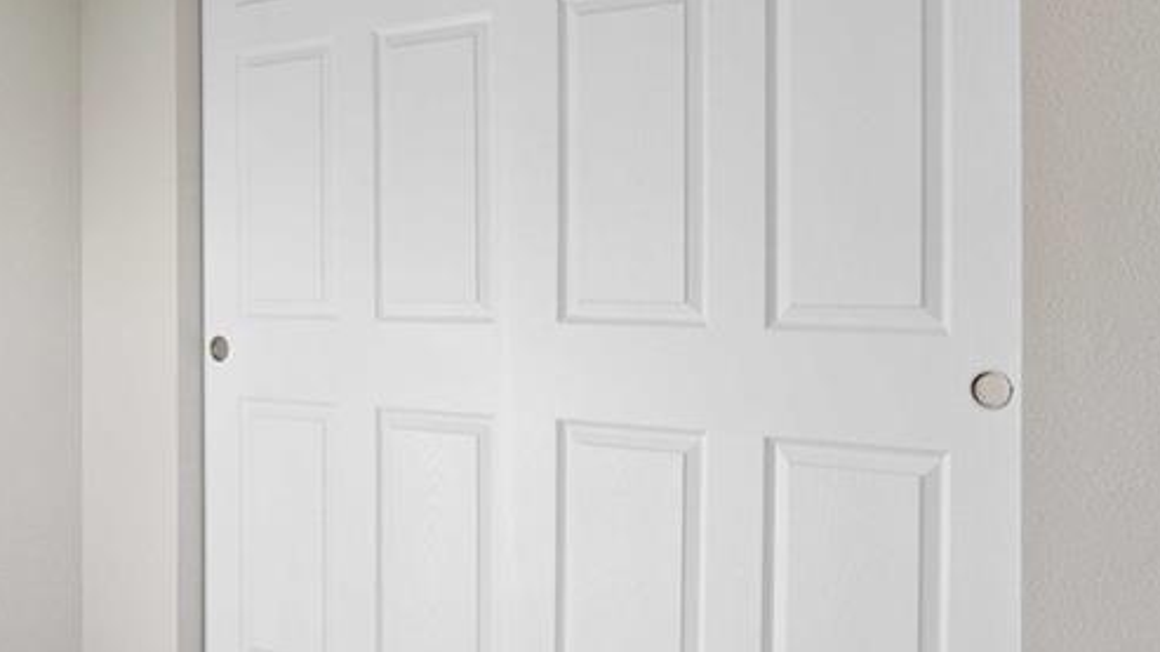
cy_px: 255
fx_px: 1568
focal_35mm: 51
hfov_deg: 36.4
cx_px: -9
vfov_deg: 23.4
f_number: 9
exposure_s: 1/20
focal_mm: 15
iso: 100
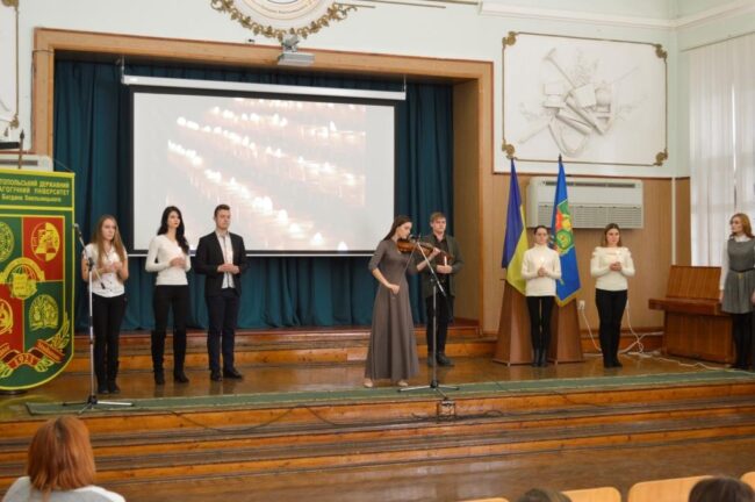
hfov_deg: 38.9
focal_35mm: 51
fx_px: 1068
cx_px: 378
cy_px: 251
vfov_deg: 26.4
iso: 900
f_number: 5
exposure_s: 1/15
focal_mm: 34
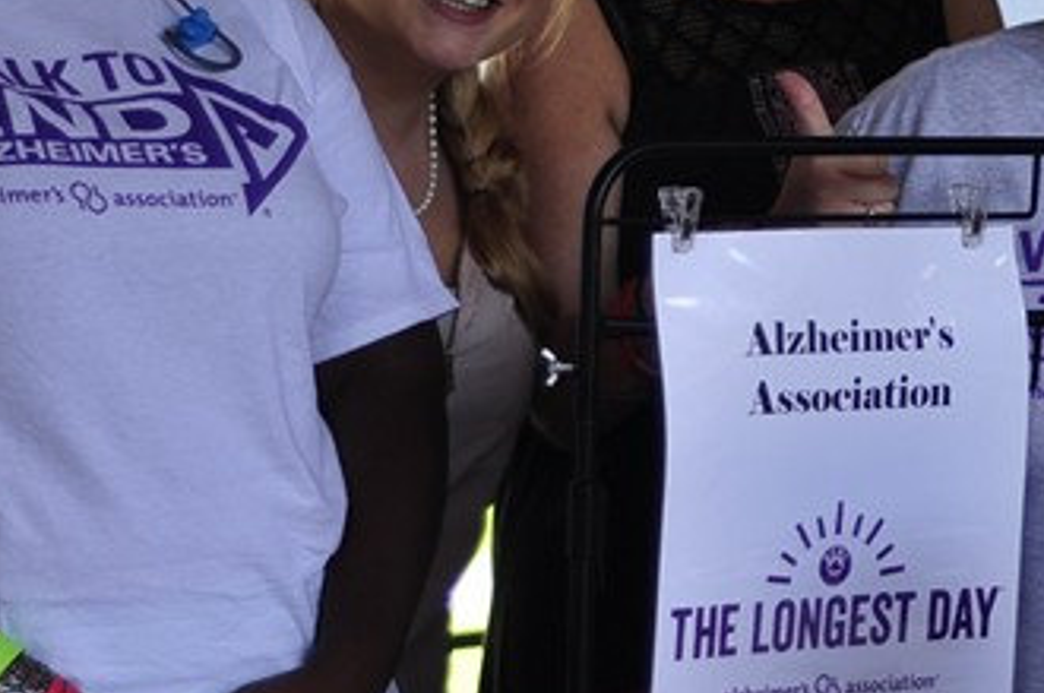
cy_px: 256
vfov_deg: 6.0
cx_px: 1038
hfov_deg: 9.0
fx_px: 6573
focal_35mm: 227
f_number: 1.8
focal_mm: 50
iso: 200
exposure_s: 1/640
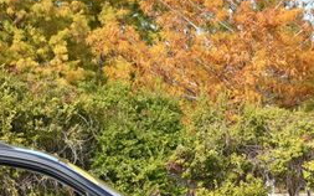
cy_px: 207
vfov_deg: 7.0
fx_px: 1591
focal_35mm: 186
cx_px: -2
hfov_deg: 11.2
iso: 200
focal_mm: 36
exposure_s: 1/250
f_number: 7.1
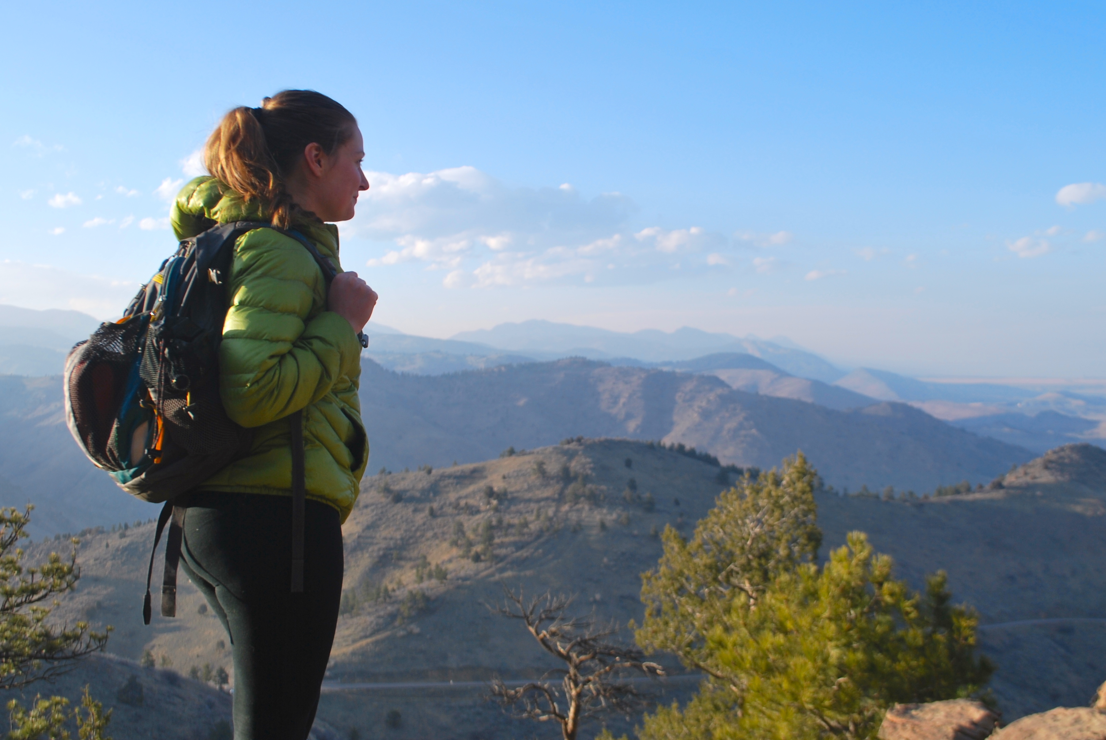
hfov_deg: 39.5
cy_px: 359
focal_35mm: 50
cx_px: 617
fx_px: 1538
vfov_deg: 27.1
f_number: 6.3
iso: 100
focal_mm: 28
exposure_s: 1/160
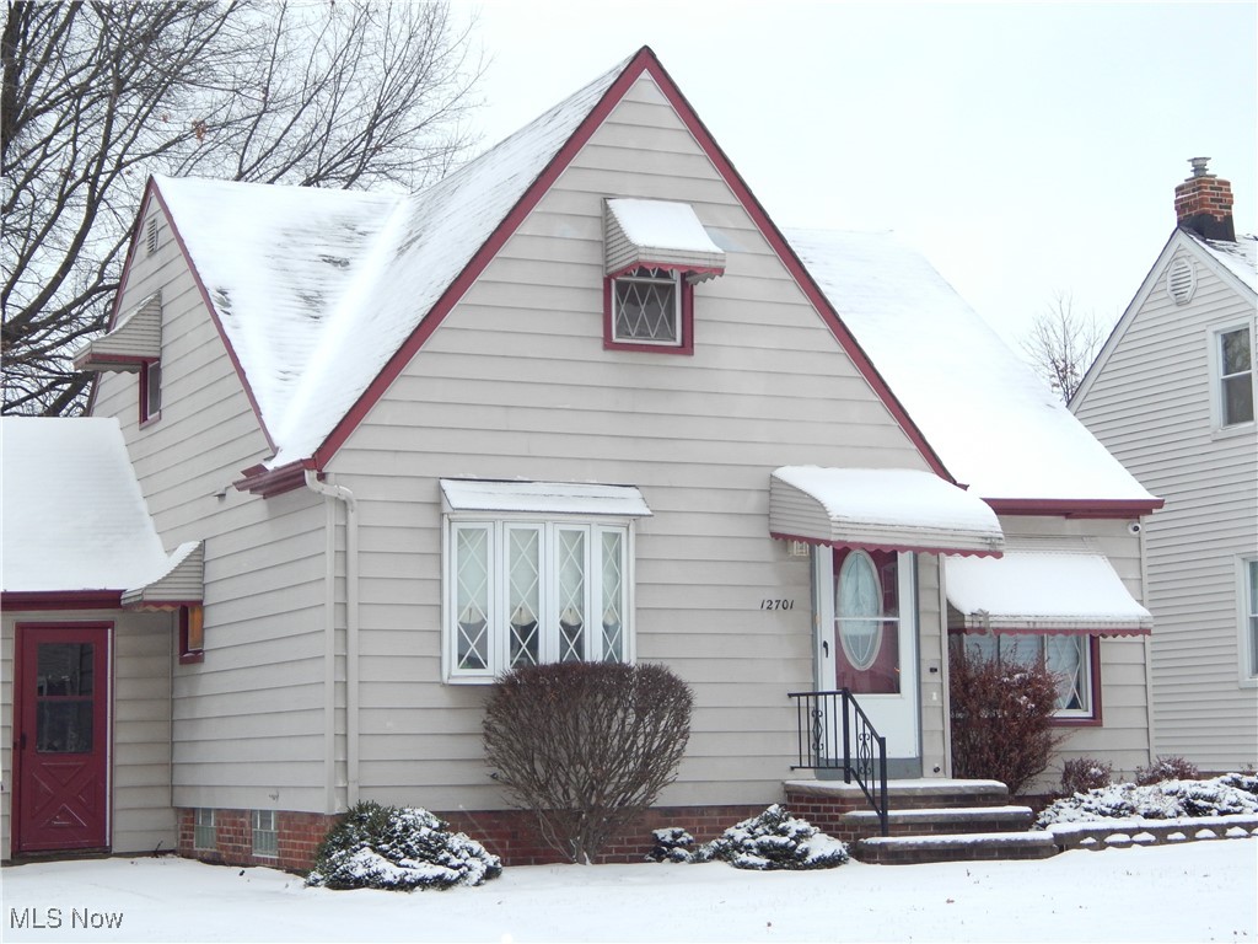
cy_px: 472
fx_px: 2508
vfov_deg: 21.3
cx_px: 629
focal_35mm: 69
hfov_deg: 28.2
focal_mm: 12.3
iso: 250
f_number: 4.1
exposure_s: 1/30
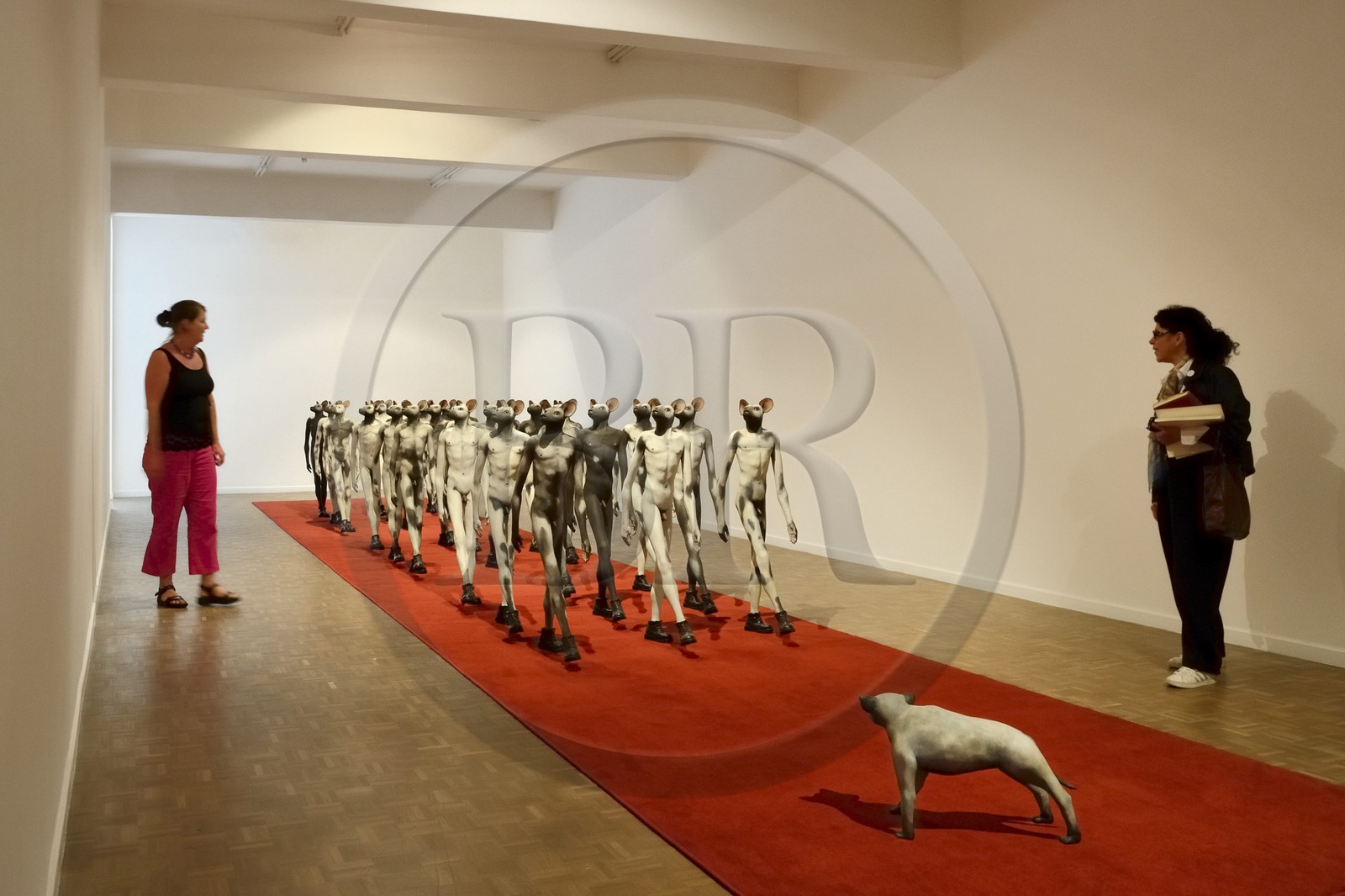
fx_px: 896
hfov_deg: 73.8
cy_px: 448
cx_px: 672
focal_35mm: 24
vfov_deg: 53.1
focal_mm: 24
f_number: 5.6
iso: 1600
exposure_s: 1/13
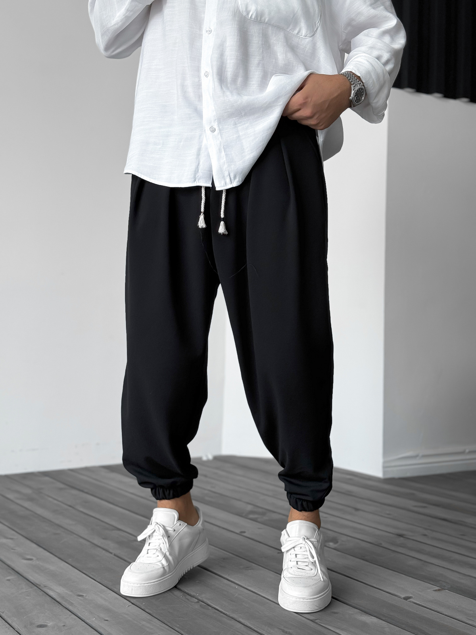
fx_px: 880
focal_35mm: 48
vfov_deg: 39.7
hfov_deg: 30.3
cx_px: 238
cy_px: 318
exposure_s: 1/120
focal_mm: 6.76
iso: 80
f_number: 1.8
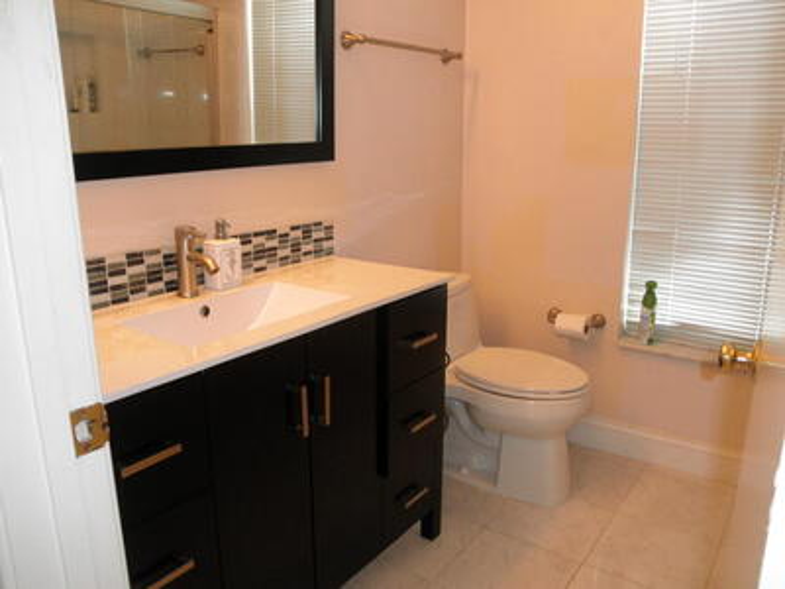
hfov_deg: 63.4
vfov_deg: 49.7
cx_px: 392
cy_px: 294
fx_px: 635
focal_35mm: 28
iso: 200
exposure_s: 1/30
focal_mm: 5
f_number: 3
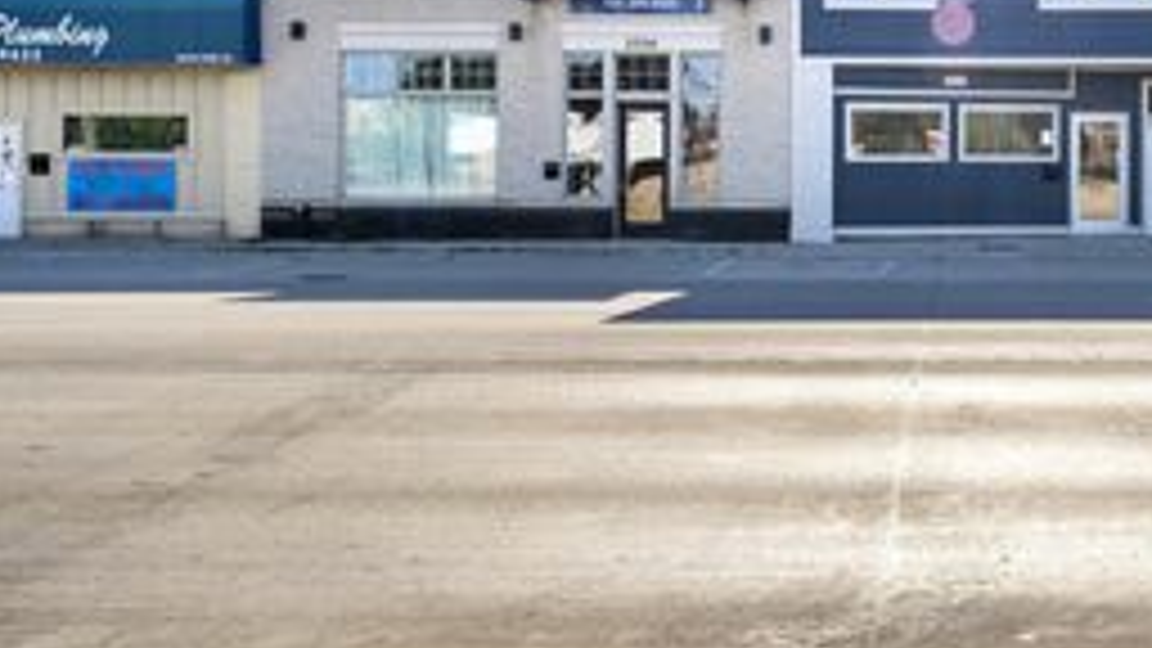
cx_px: 968
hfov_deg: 39.9
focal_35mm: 49
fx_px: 1497
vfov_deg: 24.0
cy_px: 106
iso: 640
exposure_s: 1/2000
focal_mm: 24
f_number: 9
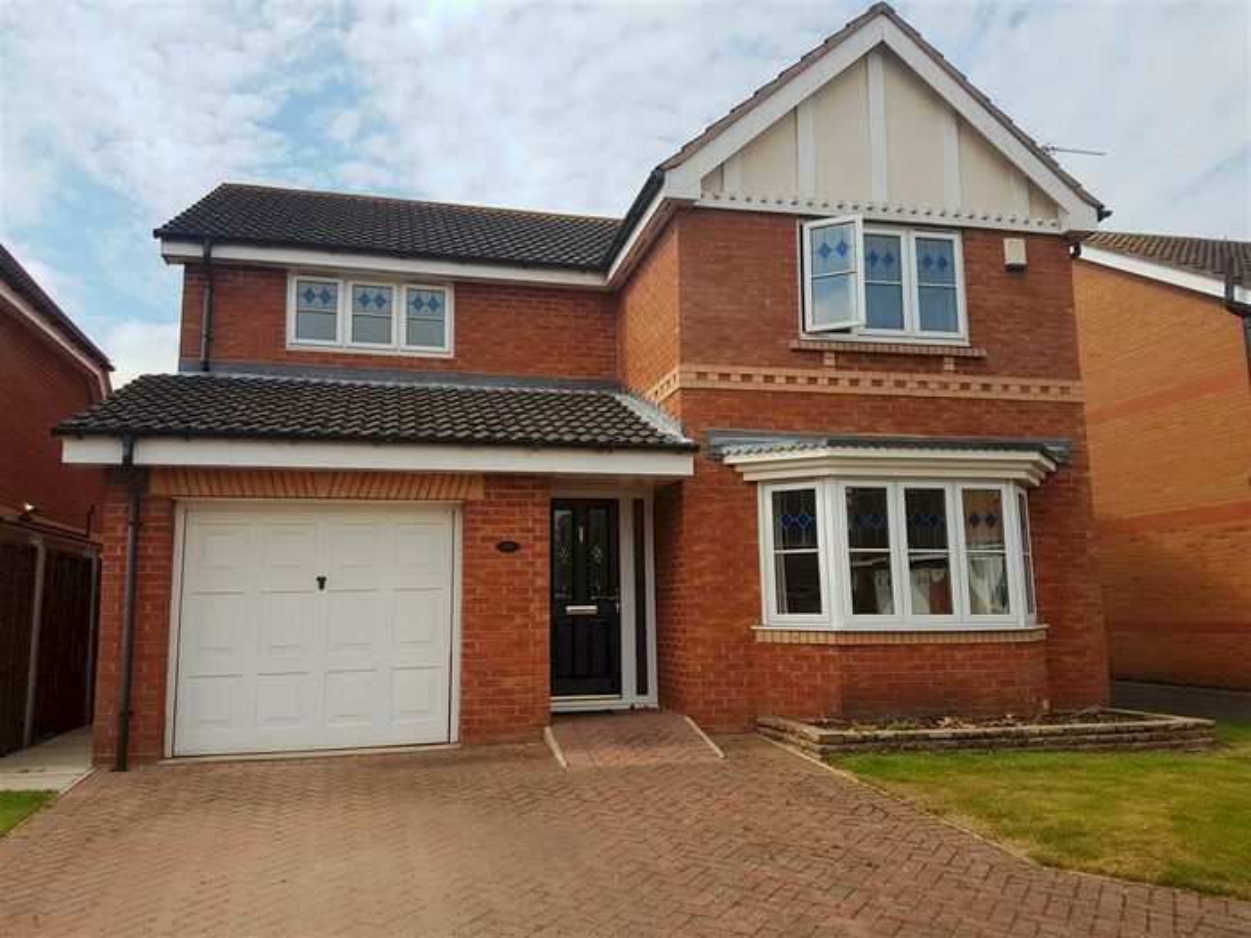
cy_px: 469
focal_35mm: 26
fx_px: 940
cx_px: 626
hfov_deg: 67.3
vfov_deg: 53.1
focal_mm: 4.2
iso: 40
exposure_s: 1/2024
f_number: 1.7
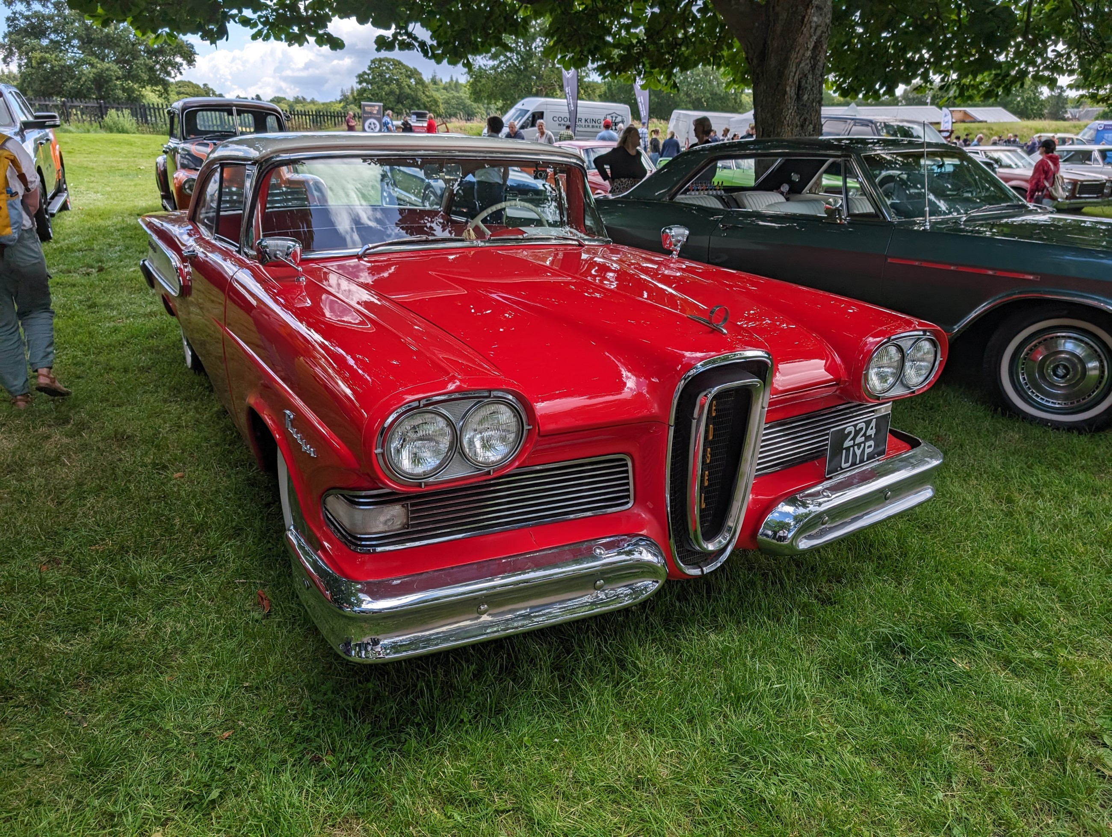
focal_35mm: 24
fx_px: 772
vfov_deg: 56.9
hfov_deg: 71.5
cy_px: 418
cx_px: 556
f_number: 1.68
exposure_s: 1/521
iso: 17
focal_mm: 6.9
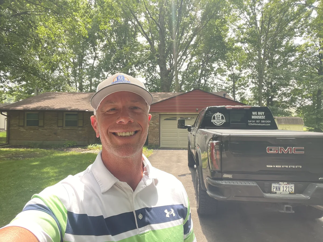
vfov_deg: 58.9
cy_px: 121
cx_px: 162
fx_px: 215
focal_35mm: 23
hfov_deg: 73.9
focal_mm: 2.71
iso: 25
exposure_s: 1/122
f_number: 2.2
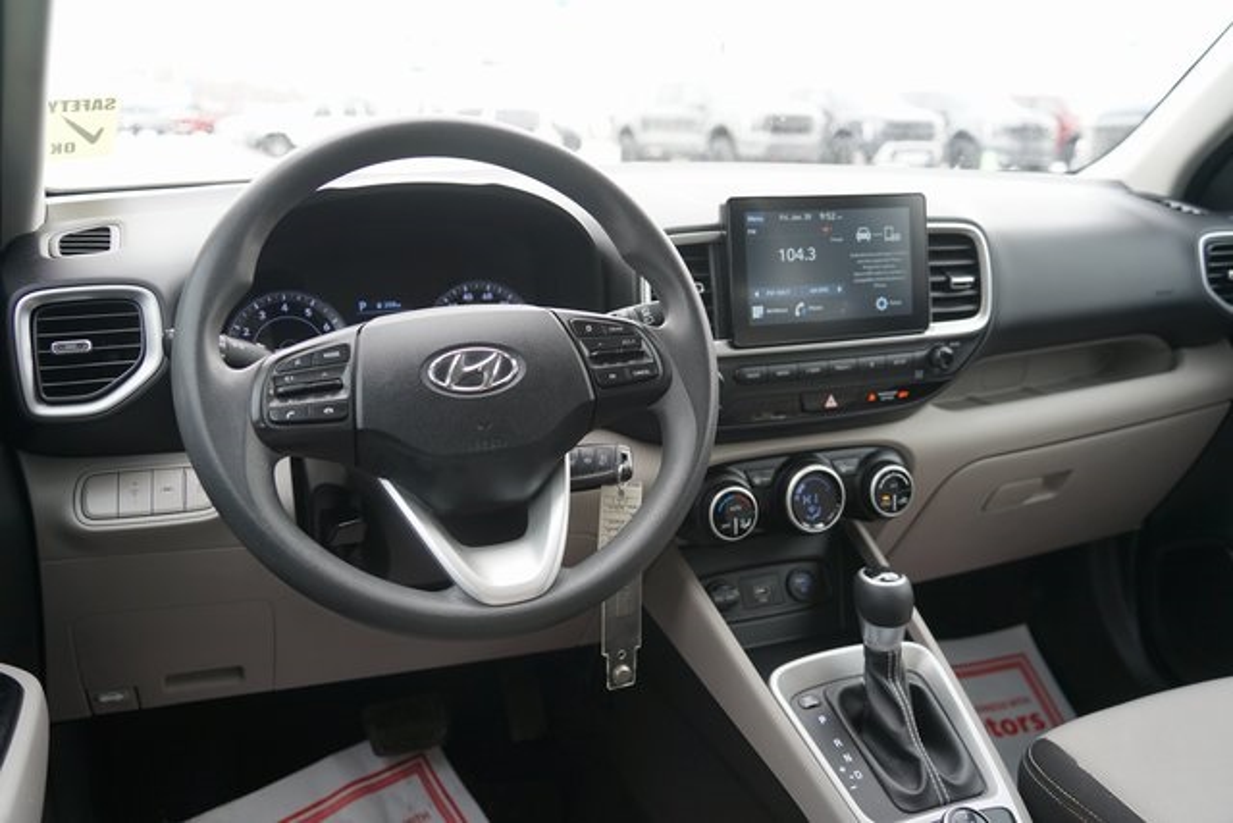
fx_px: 1062
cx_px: 616
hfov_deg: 60.3
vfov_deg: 42.3
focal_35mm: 31
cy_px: 412
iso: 160
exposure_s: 1/60
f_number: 4
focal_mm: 31
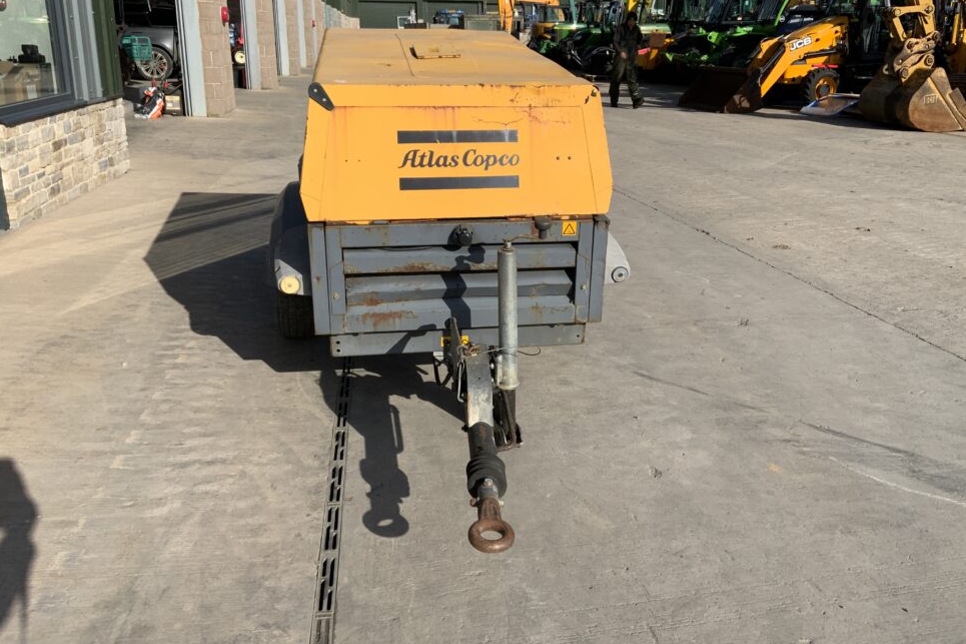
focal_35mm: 32
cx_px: 511
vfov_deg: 41.0
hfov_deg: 58.7
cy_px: 281
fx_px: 858
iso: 16
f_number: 1.8
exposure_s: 1/2320
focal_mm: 3
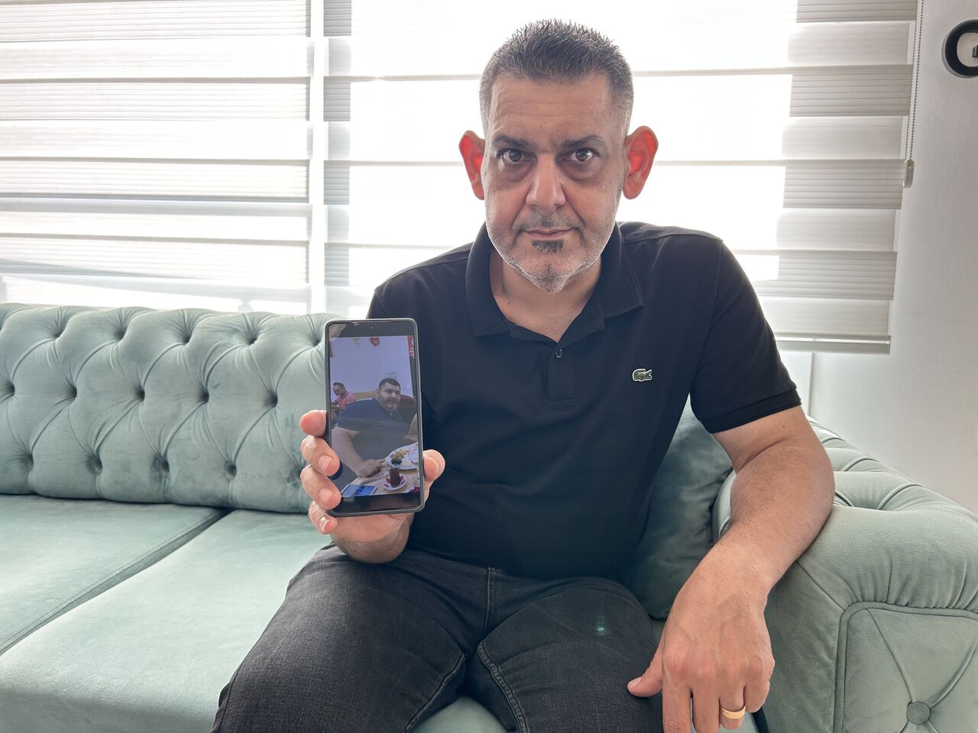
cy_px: 366
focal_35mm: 26
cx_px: 489
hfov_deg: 67.3
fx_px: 735
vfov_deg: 53.1
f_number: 1.5
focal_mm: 5.7
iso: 32
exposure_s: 1/124
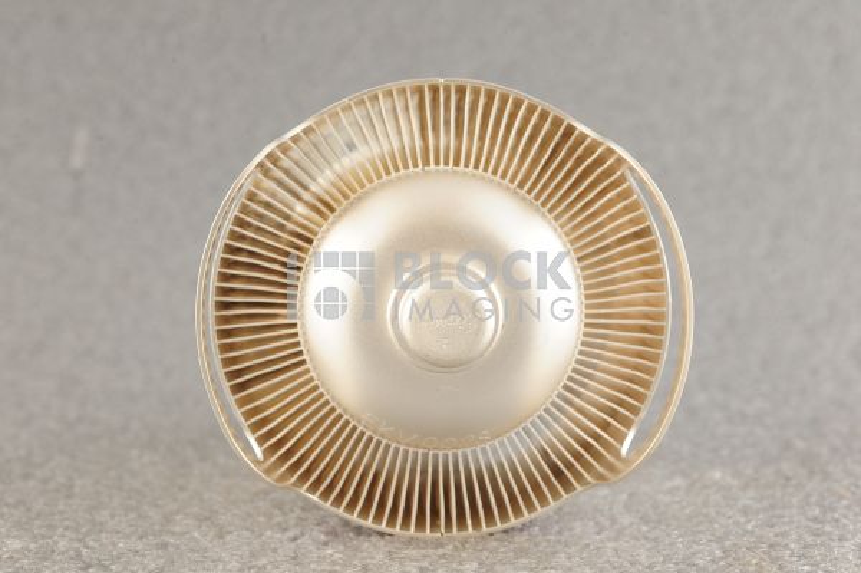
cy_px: 286
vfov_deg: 26.9
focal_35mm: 50
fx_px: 1195
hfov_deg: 39.6
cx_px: 430
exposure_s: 1/125
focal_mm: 50
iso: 1600
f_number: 9
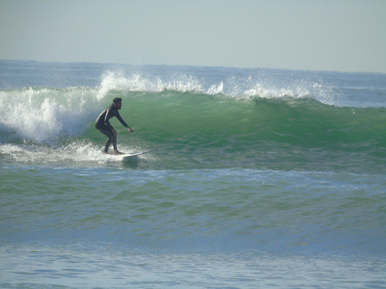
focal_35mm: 630
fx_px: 7025
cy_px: 144
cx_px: 193
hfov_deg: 3.1
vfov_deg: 2.4
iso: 80
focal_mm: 112
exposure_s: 1/320
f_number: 5.8
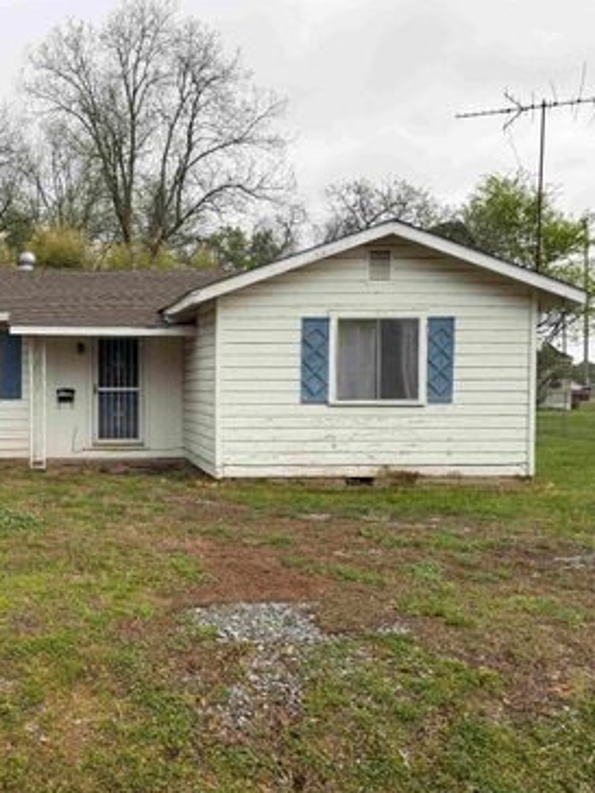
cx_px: 102
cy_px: 406
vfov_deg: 55.3
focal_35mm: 33
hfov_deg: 40.8
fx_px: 756
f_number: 1.78
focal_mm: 6.76
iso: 64
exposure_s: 1/183
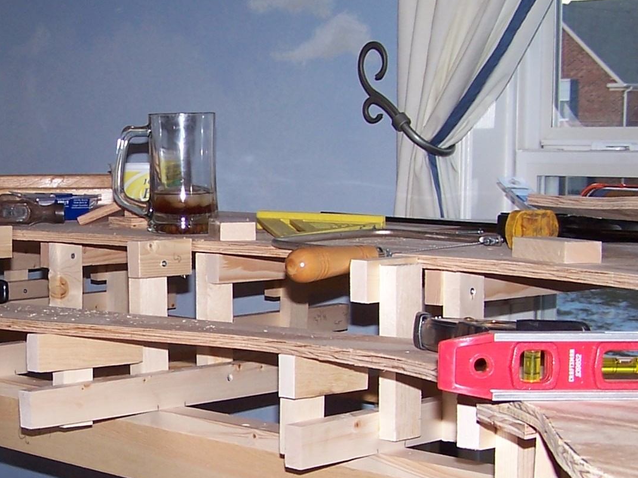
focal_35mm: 82
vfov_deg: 18.0
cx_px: 56
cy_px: 301
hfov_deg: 23.2
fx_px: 1511
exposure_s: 1/60
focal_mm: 6.3
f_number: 2.8
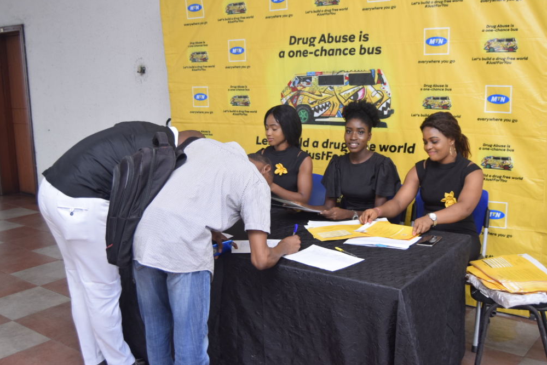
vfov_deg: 33.4
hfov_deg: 48.5
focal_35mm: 40
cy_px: 180
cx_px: 270
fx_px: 608
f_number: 4
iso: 800
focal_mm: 26
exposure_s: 1/30
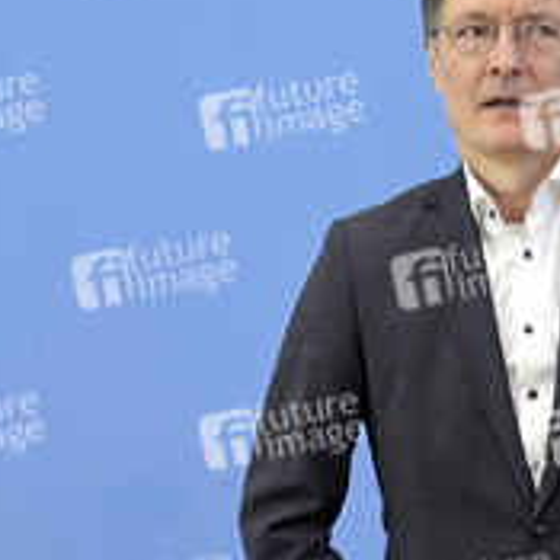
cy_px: 352
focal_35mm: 83
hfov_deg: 20.4
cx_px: 517
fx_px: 1519
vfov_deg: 20.8
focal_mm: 38
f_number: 5
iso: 4000
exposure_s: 1/640
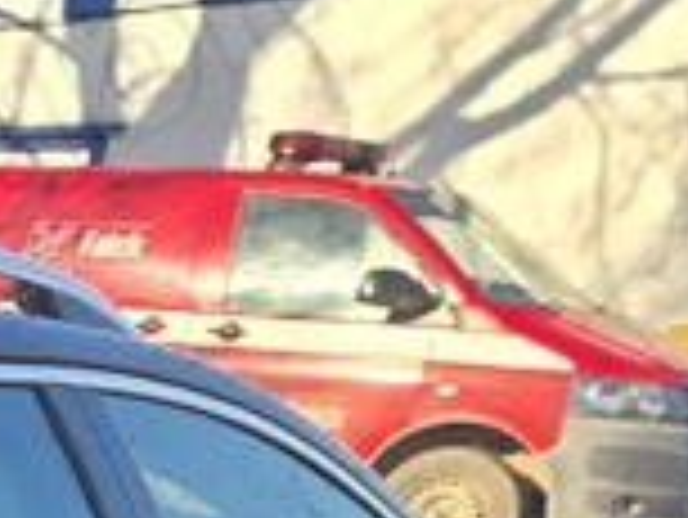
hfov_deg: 10.2
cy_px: 1180
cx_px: -1286
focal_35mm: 150
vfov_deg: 9.1
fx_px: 2984
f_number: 1.8
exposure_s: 1/699
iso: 25
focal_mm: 5.4
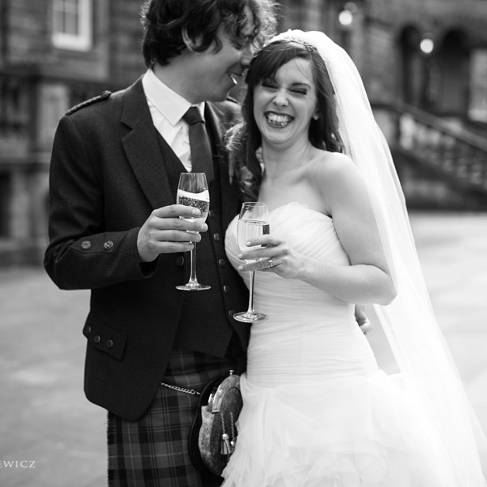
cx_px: 245
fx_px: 1019
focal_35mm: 64
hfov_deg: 26.9
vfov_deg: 26.9
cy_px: 244
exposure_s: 1/800
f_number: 2.2
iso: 100
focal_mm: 50
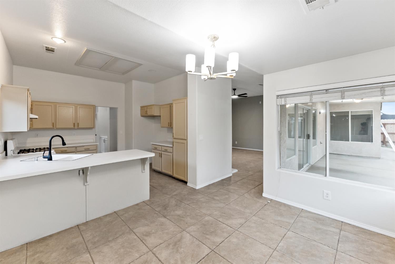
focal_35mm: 14
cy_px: 132
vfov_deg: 81.2
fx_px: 154
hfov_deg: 104.3
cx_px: 198
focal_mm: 14
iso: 1000
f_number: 4
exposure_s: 1/160
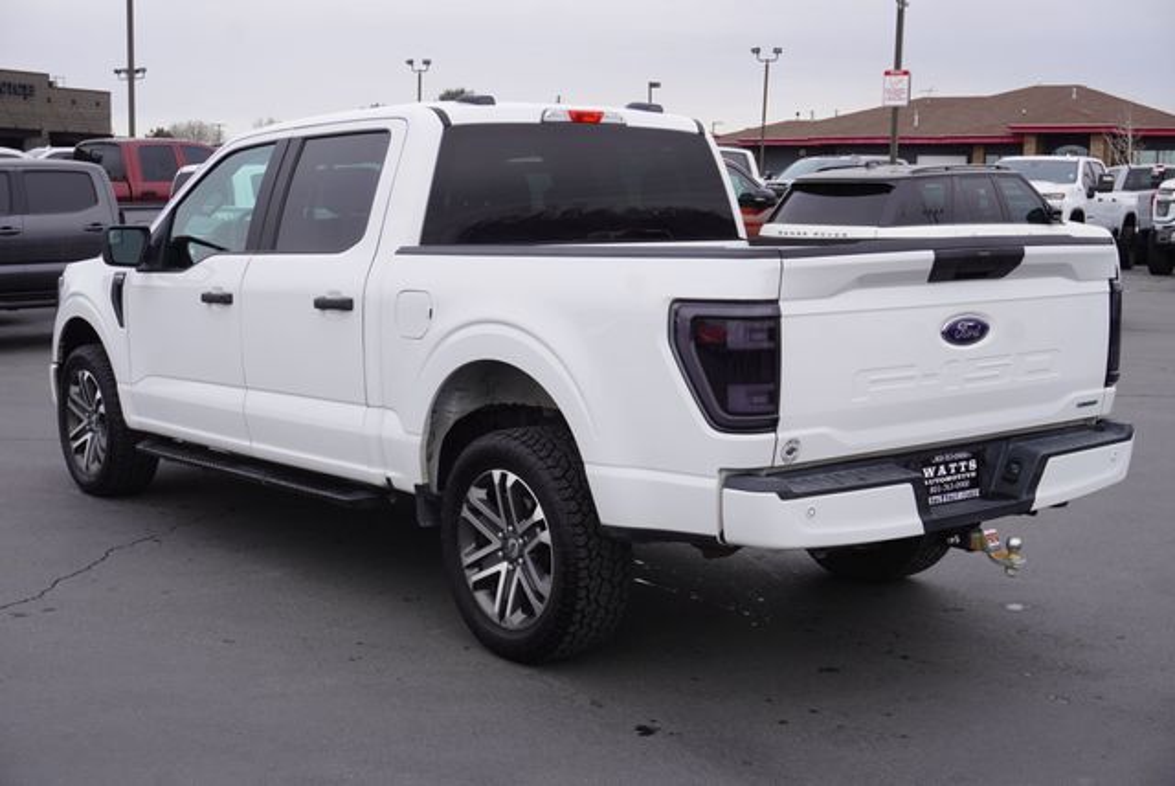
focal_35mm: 48
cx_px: 588
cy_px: 393
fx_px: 1568
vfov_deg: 28.1
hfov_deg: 41.1
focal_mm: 32
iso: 100
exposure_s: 1/100
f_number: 9
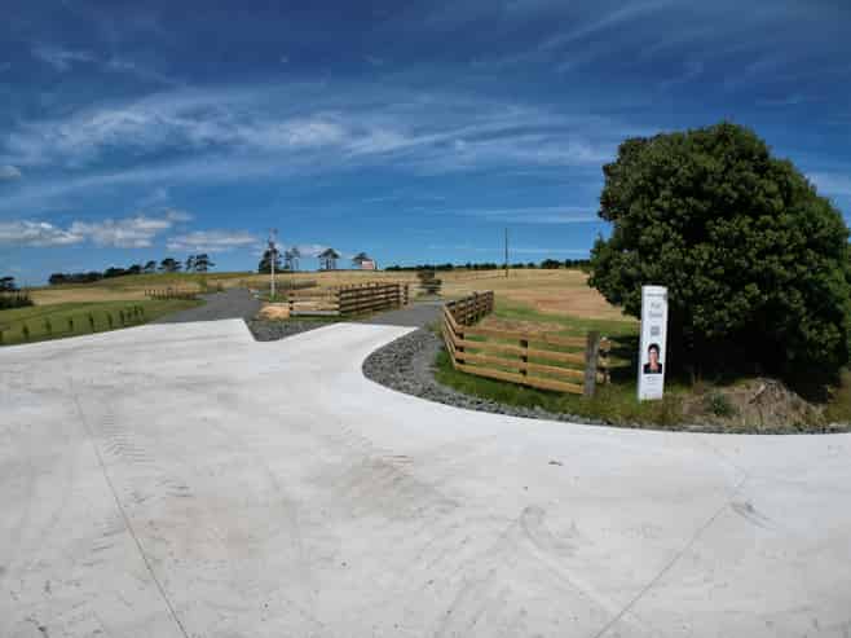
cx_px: 426
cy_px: 319
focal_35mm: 24
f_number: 1.7
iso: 110
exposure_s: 1/6000
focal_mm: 6.72
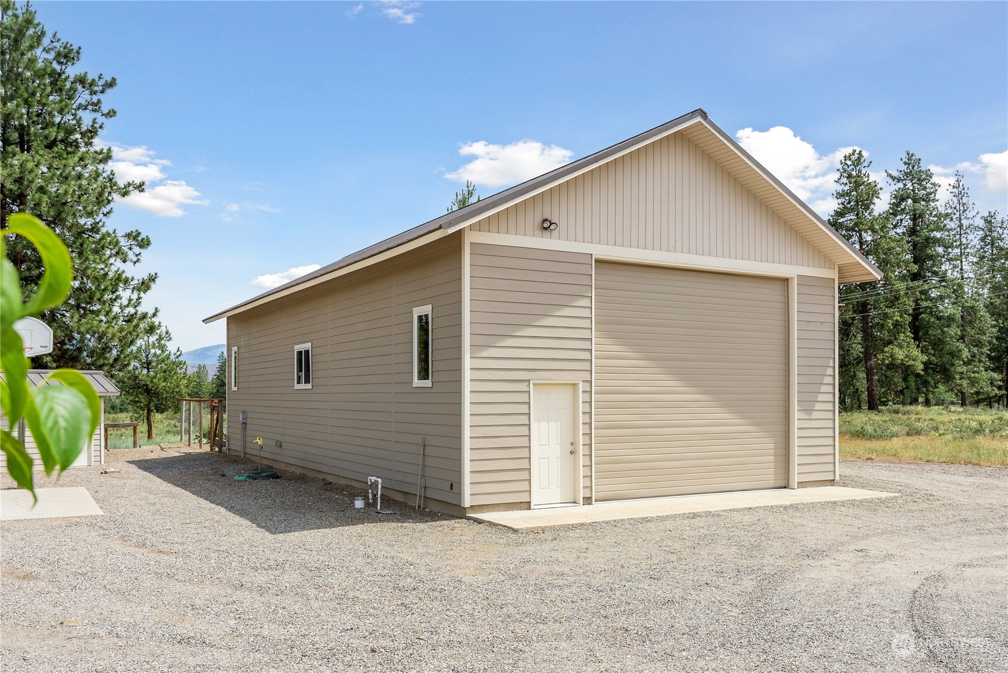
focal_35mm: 30
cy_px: 336
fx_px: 843
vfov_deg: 43.5
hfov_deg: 61.7
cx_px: 504
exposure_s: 1/1600
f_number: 5.6
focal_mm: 30.1
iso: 400
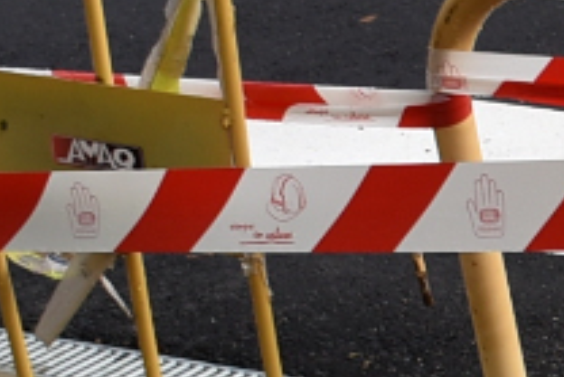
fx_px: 3261
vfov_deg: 6.6
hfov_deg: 9.0
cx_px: 1312
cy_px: 422
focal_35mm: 208
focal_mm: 18
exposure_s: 1/160
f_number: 3.5
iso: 100
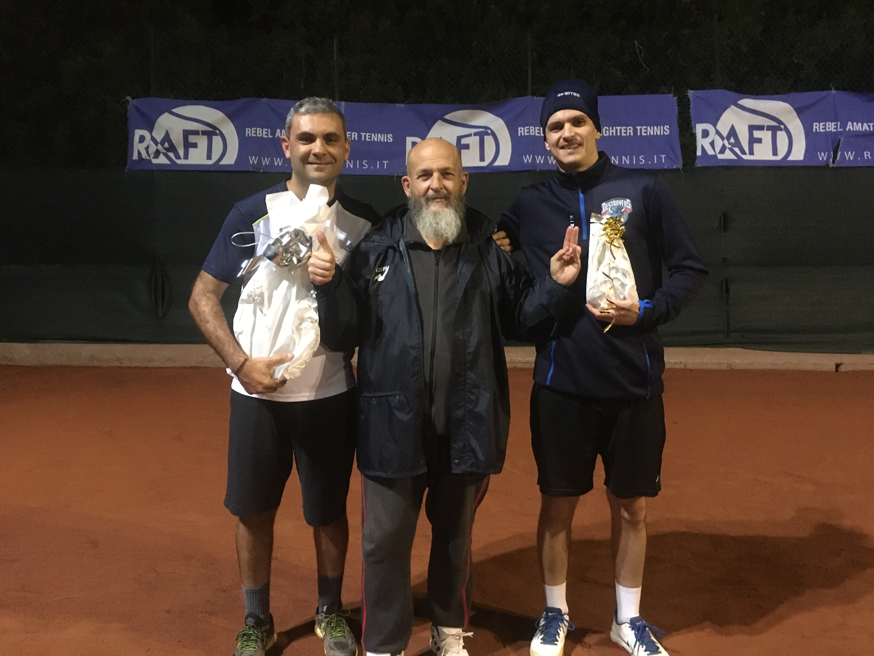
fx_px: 732
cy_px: 328
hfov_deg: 61.7
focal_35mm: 29
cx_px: 437
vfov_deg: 48.2
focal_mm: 4.15
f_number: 2.2
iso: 400
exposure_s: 1/17
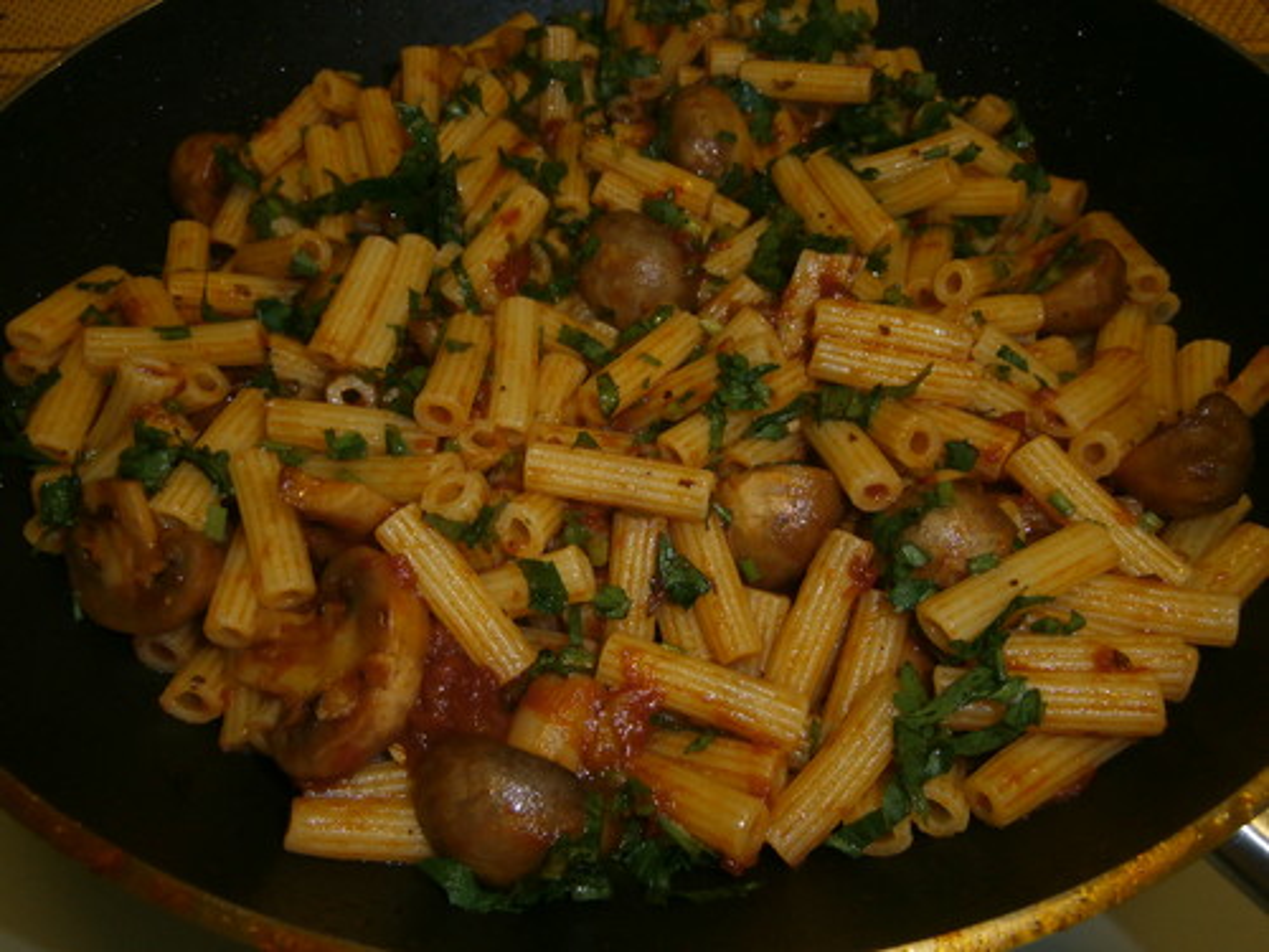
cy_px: 476
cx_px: 634
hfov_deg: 71.6
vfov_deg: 56.8
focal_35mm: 24
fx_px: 880
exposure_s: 1/30
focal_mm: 4.2
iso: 100
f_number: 3
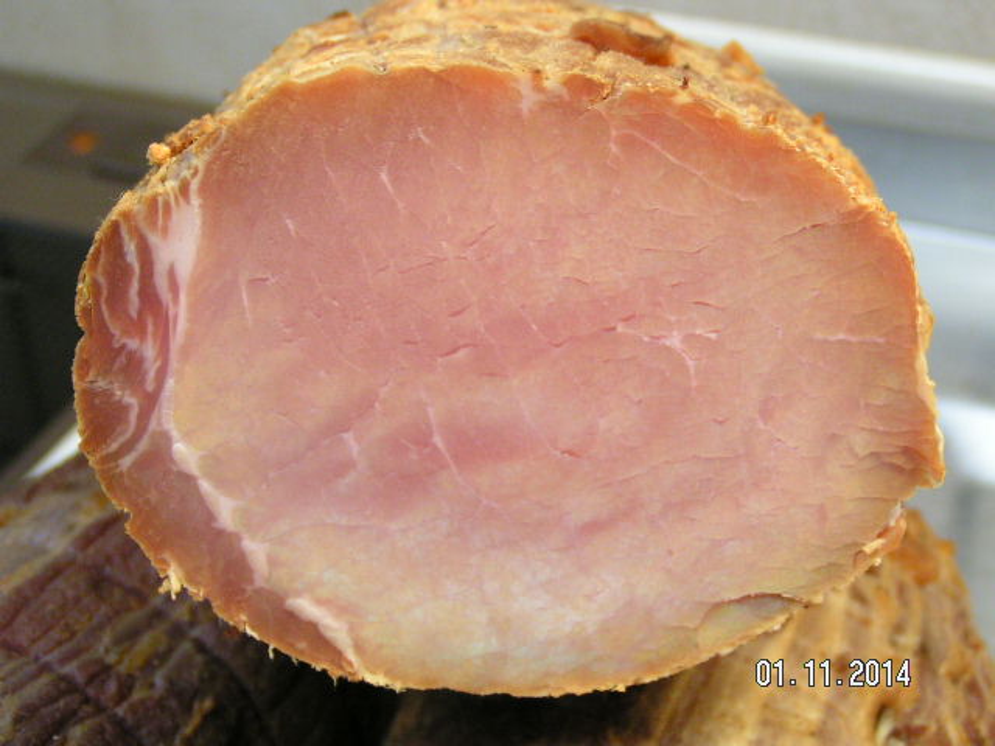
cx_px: 498
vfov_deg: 23.3
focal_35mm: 63
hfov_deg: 30.7
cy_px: 373
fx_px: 1811
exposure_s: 1/10
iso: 200
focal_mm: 9.7
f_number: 3.2
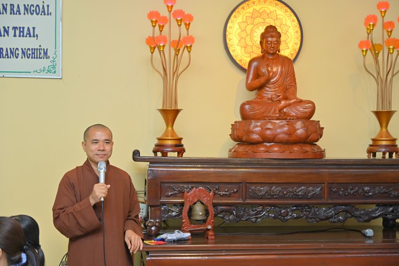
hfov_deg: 31.0
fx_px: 720
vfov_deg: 20.9
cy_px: 133
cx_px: 200
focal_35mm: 65
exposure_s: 1/125
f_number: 4.5
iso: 800
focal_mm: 65
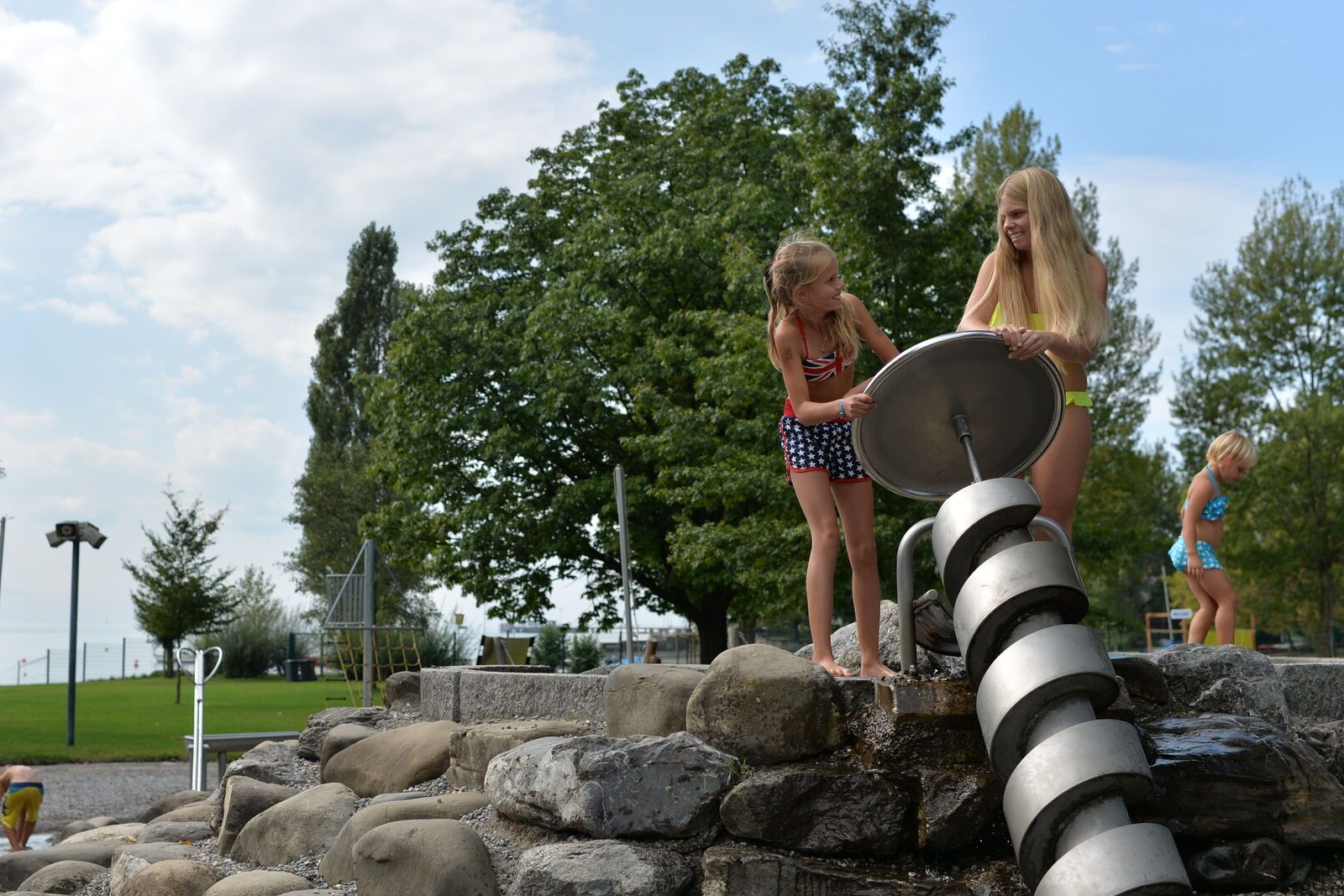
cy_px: 411
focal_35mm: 42
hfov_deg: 46.3
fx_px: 1568
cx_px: 609
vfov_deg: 31.9
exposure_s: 1/1250
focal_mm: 35
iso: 100
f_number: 4
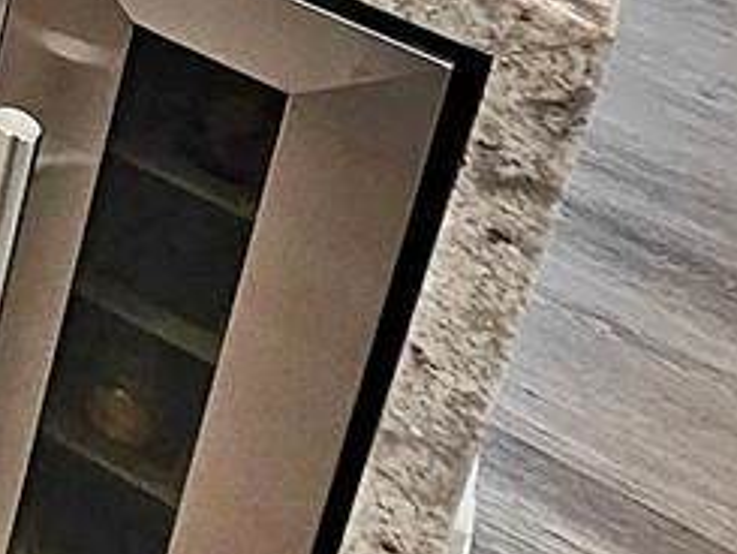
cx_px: -1306
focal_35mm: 85
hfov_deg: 12.7
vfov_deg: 11.9
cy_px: -963
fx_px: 1811
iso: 100
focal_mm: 2.2
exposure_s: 1/60
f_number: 2.2
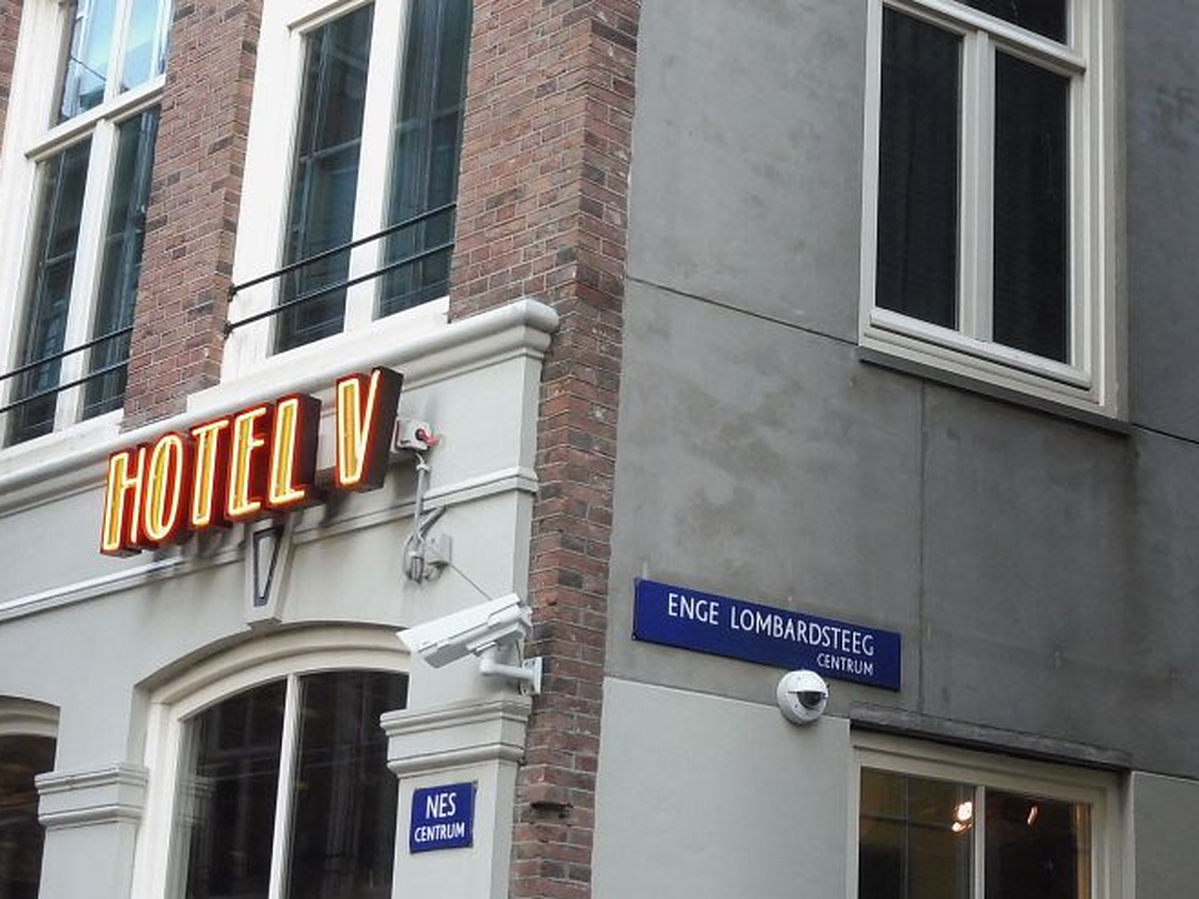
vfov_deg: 20.2
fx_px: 2528
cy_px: 422
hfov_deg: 26.4
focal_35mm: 73
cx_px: 850
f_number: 4.2
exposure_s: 1/60
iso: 400
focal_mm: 8.5
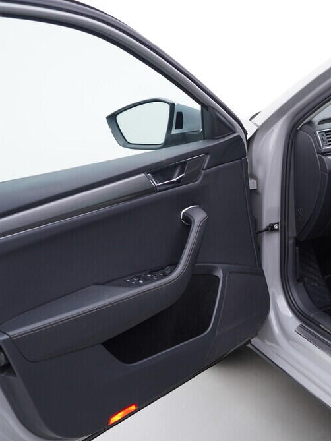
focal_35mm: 53
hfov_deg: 26.1
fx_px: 676
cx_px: 329
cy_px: 220
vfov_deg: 36.2
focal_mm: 24
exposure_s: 1/50
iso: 125
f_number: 3.2
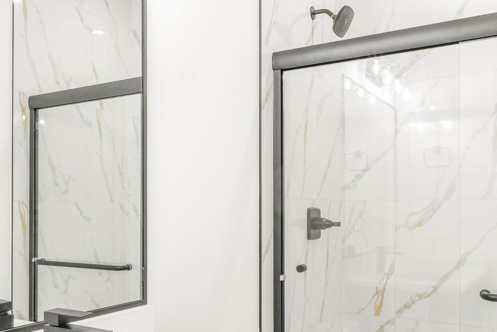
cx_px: 191
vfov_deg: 34.7
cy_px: 212
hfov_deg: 50.1
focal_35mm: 38
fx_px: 527
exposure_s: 1/6
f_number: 9.5
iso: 200
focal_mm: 11
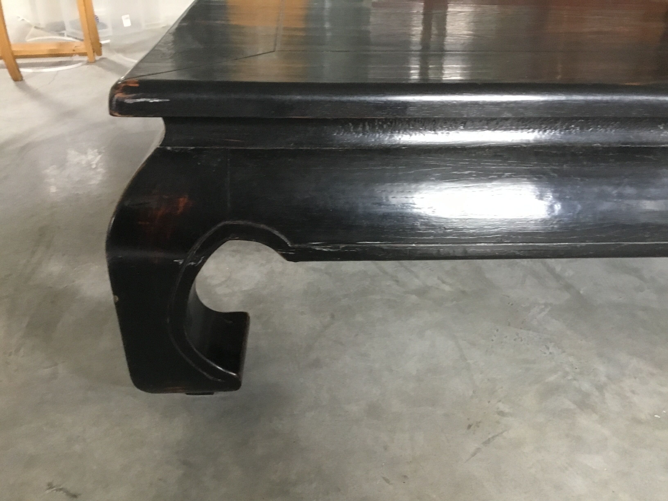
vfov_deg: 45.4
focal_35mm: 31
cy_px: 250
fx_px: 598
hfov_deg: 58.4
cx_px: 334
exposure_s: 1/17
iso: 250
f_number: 2.4
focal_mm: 3.3
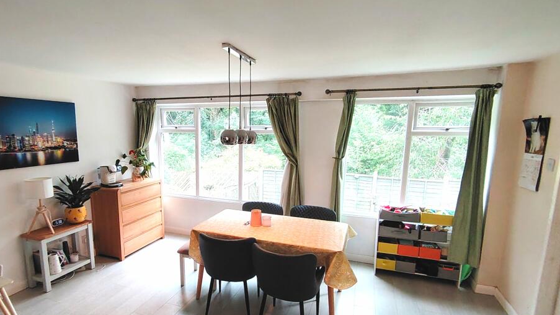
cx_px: 244
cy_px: 185
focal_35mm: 21
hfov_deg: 83.4
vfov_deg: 53.3
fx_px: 312
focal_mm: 1.43
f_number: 2.2
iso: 224
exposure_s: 1/50
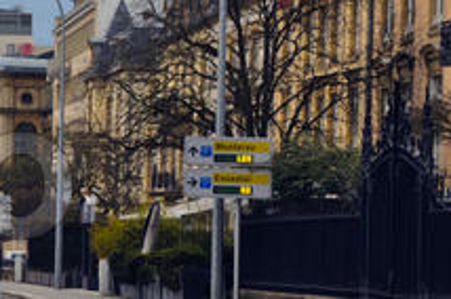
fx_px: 2152
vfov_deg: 8.0
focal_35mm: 172
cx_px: -310
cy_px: 185
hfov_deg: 11.3
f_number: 5.6
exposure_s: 1/125
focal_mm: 28
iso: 320
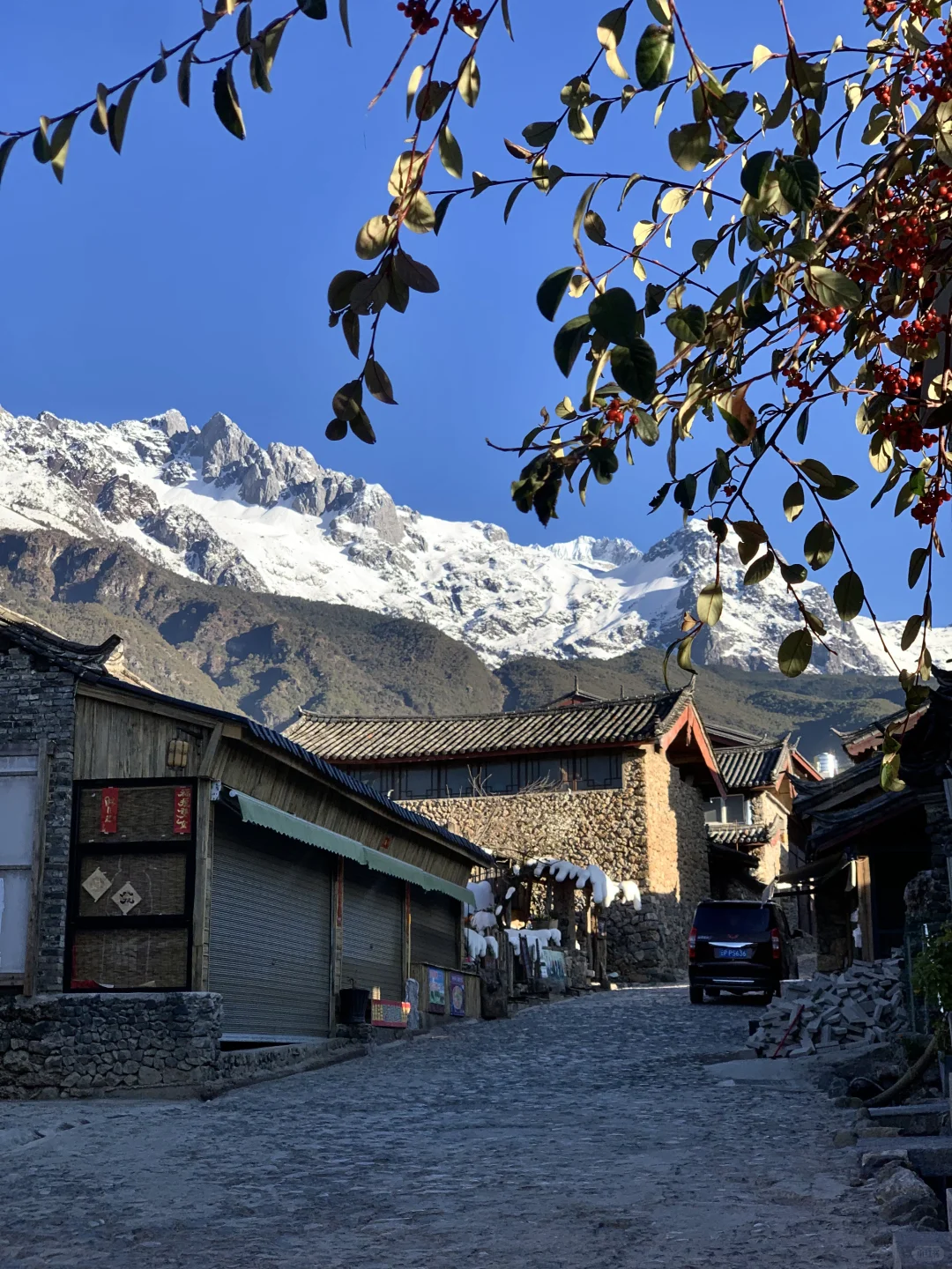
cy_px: 634
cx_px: 476
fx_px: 1907
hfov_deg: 28.0
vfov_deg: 36.8
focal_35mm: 52
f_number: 2.4
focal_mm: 6
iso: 16
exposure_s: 1/369
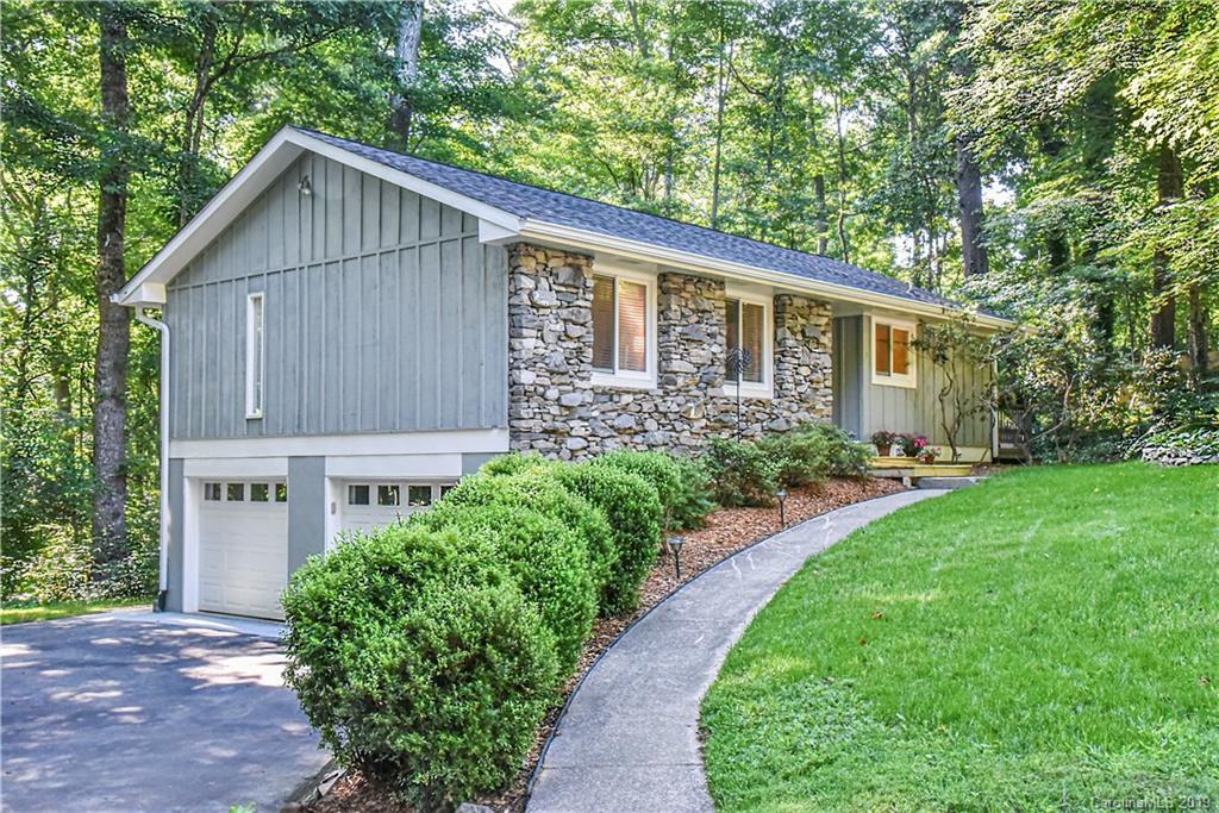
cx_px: 610
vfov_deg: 35.1
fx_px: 1287
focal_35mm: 38
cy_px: 406
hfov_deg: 50.7
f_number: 10
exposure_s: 1/100
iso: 4000
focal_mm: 38
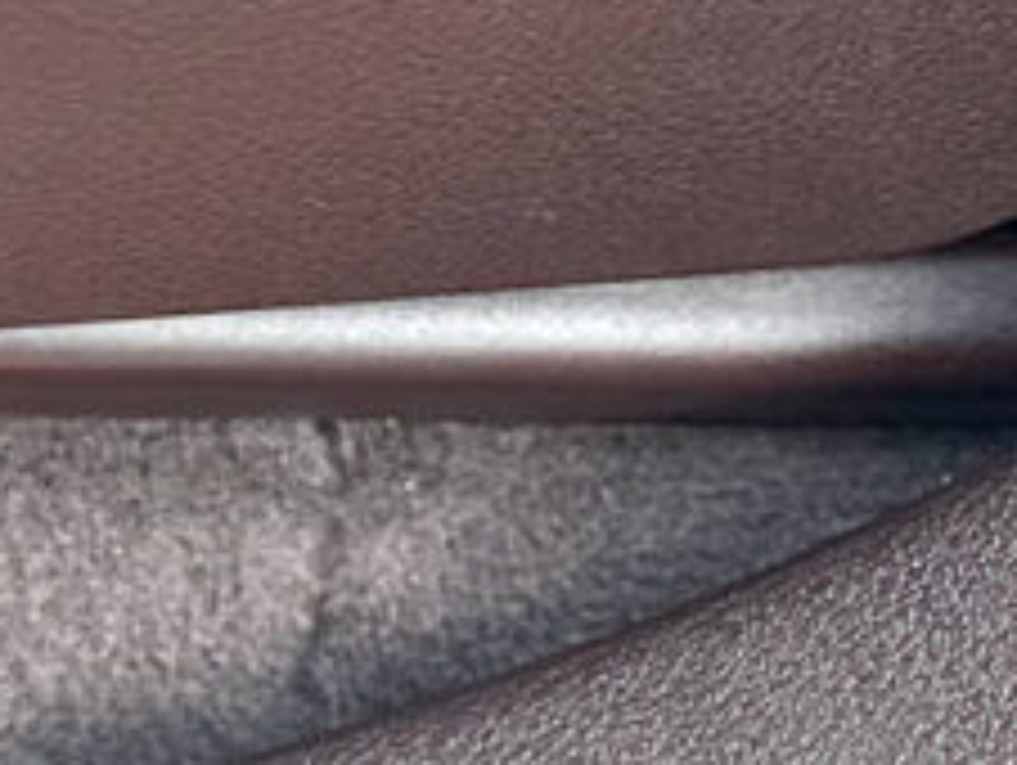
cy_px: -369
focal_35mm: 92
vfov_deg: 15.0
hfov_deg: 18.7
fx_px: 2706
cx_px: -531
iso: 80
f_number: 1.6
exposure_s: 1/121
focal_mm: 4.2
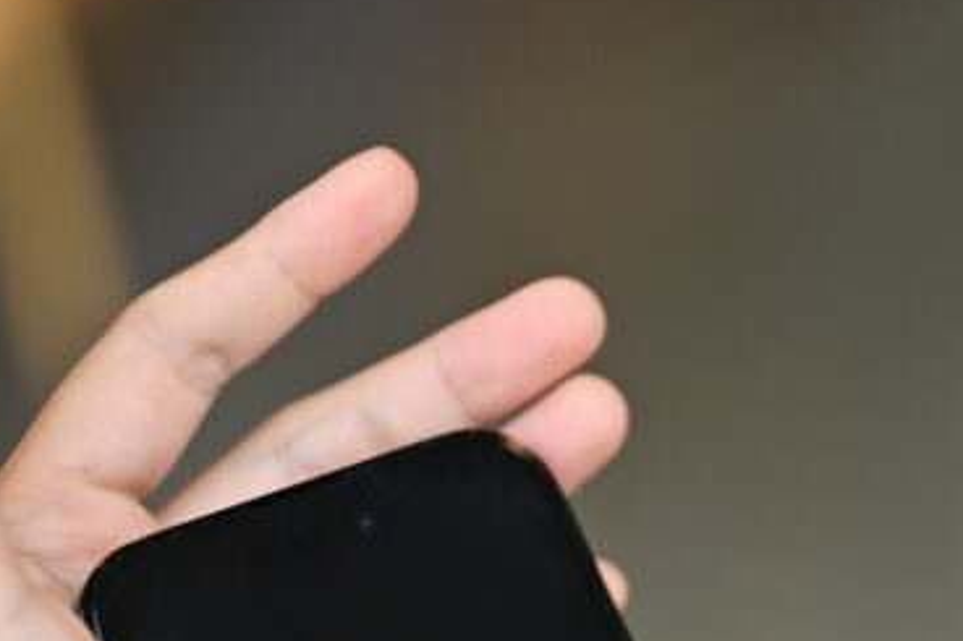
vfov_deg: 9.7
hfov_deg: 14.6
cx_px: 858
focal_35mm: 139
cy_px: 852
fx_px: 3716
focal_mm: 50
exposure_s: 1/500
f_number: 1.8
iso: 100
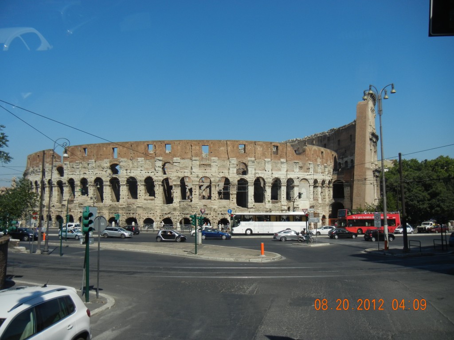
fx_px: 393
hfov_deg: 60.0
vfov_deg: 46.8
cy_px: 170
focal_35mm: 30
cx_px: 227
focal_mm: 5.4
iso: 160
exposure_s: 1/539
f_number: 7
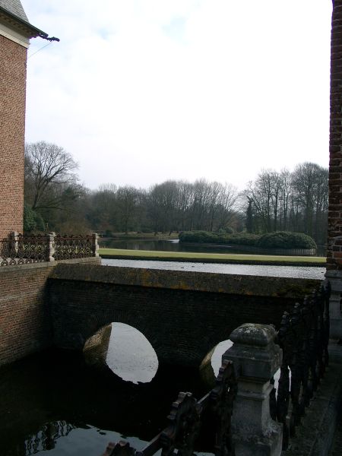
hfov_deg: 41.8
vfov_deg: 54.0
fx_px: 448
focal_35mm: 34
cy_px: 228
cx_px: 171
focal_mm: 7.13
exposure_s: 1/482
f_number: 4
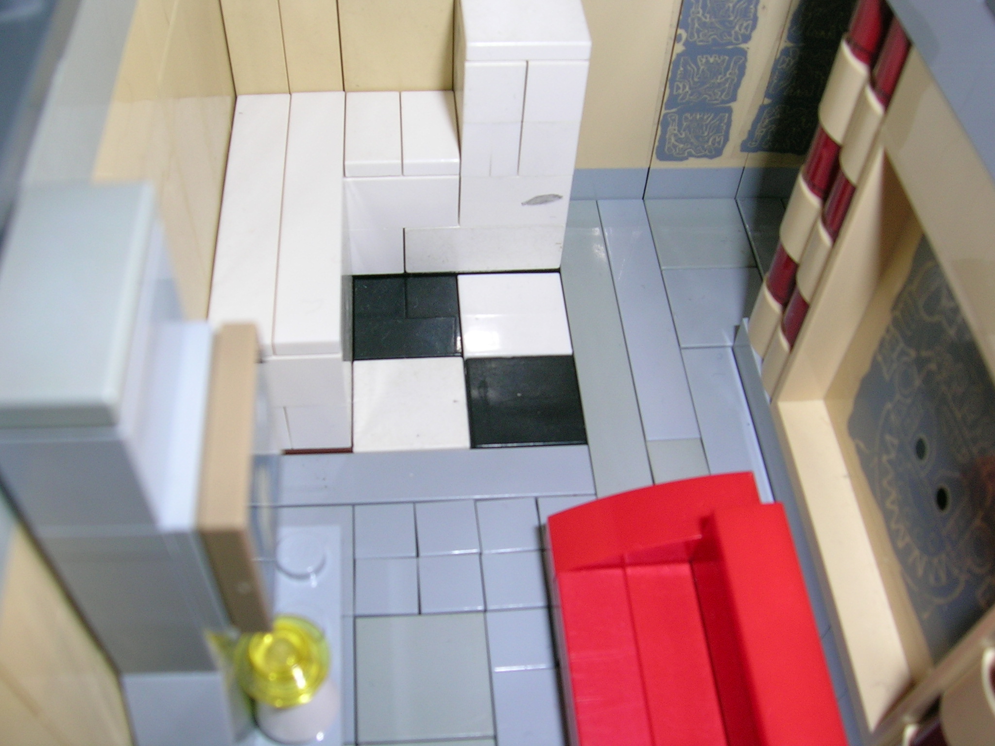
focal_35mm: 35
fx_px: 1006
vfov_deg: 40.7
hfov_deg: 52.6
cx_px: 498
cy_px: 373
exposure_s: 1/60.1
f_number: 4.8
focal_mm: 5.4
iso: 50
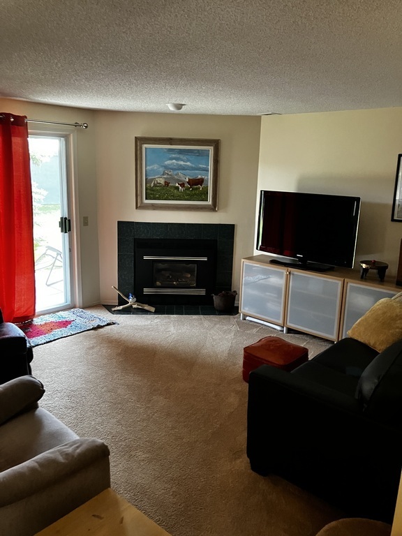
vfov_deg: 63.4
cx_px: 201
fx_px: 434
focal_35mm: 28
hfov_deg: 49.7
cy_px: 268
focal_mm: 3.99
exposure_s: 1/40
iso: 320
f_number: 1.8
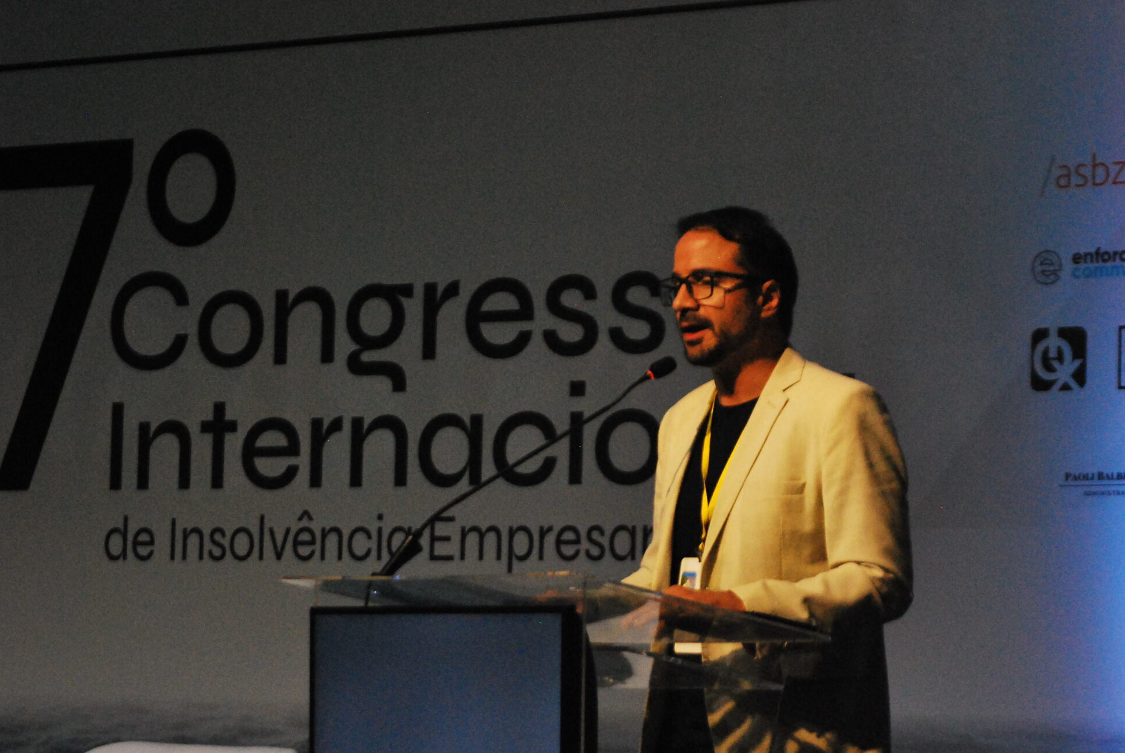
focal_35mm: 129
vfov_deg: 10.7
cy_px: 462
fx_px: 4026
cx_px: 702
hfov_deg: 15.9
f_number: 5.6
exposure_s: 1/500
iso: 1600
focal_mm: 65
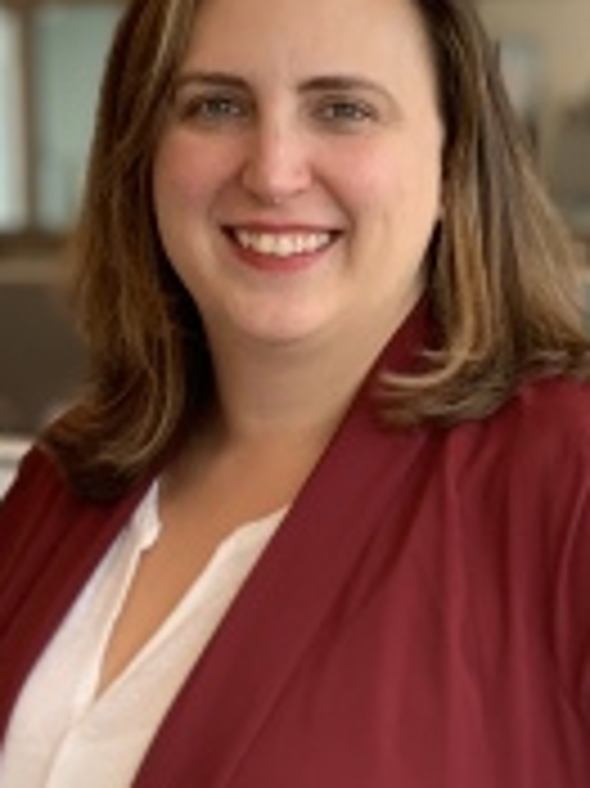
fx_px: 3254
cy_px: 824
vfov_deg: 13.6
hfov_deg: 10.4
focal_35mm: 143
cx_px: 302
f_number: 2.4
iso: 64
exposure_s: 1/122
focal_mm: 6
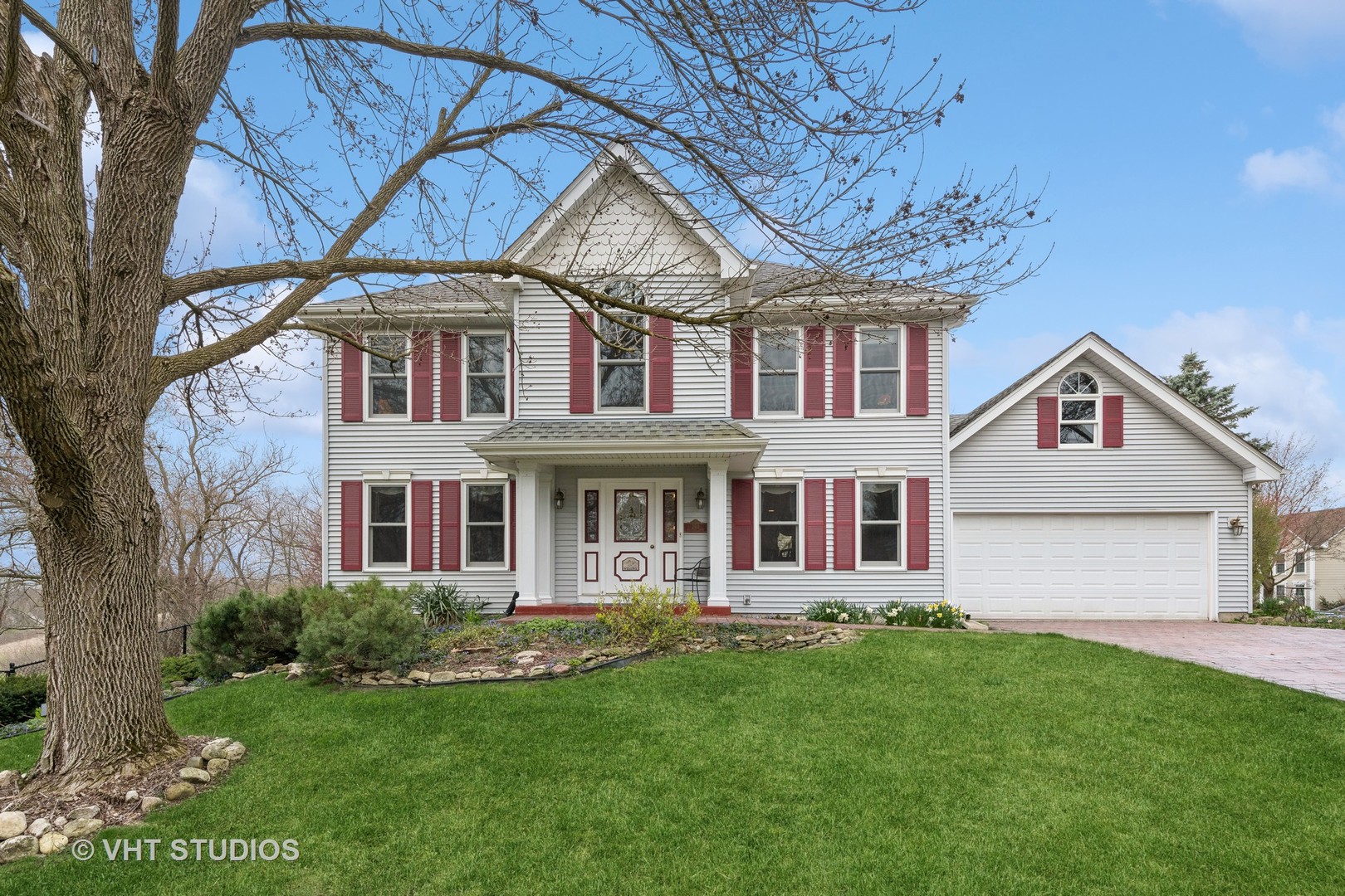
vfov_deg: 73.7
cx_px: 672
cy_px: 448
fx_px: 598
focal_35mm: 16
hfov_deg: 96.7
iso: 200
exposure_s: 1/125
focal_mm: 16
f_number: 9.5
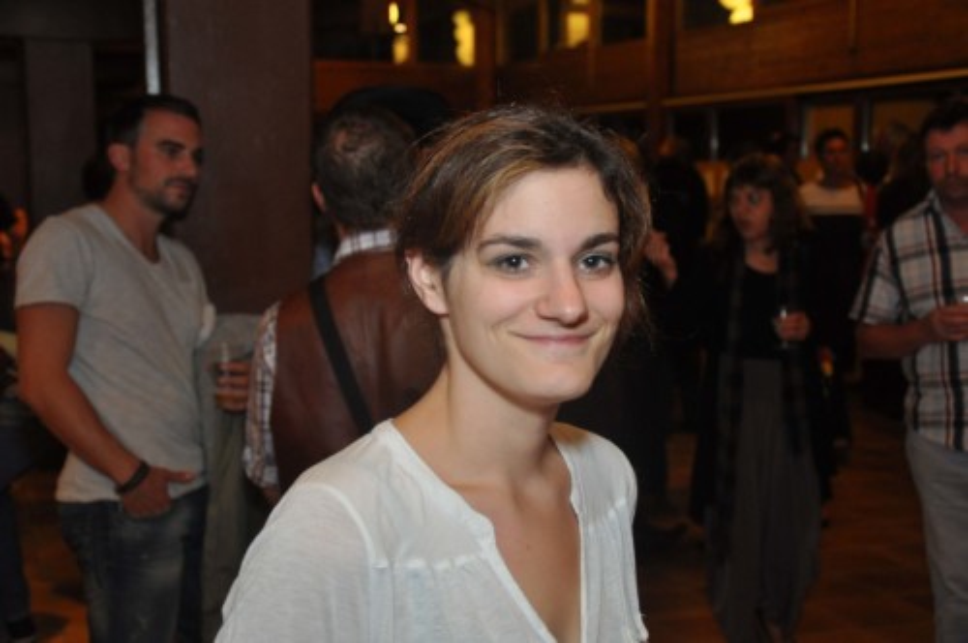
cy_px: 322
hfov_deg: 35.1
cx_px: 484
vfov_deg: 23.7
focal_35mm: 57
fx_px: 1531
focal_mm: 38
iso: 800
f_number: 4.5
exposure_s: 1/60
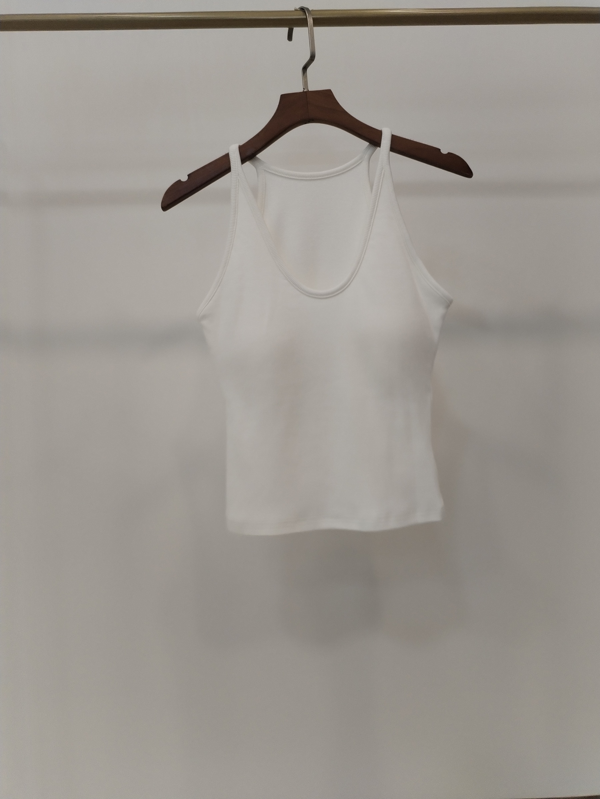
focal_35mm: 29
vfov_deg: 61.7
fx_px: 670
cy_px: 400
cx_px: 300
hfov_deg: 48.2
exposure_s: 1/120
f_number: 1.8
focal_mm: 4.75
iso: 285
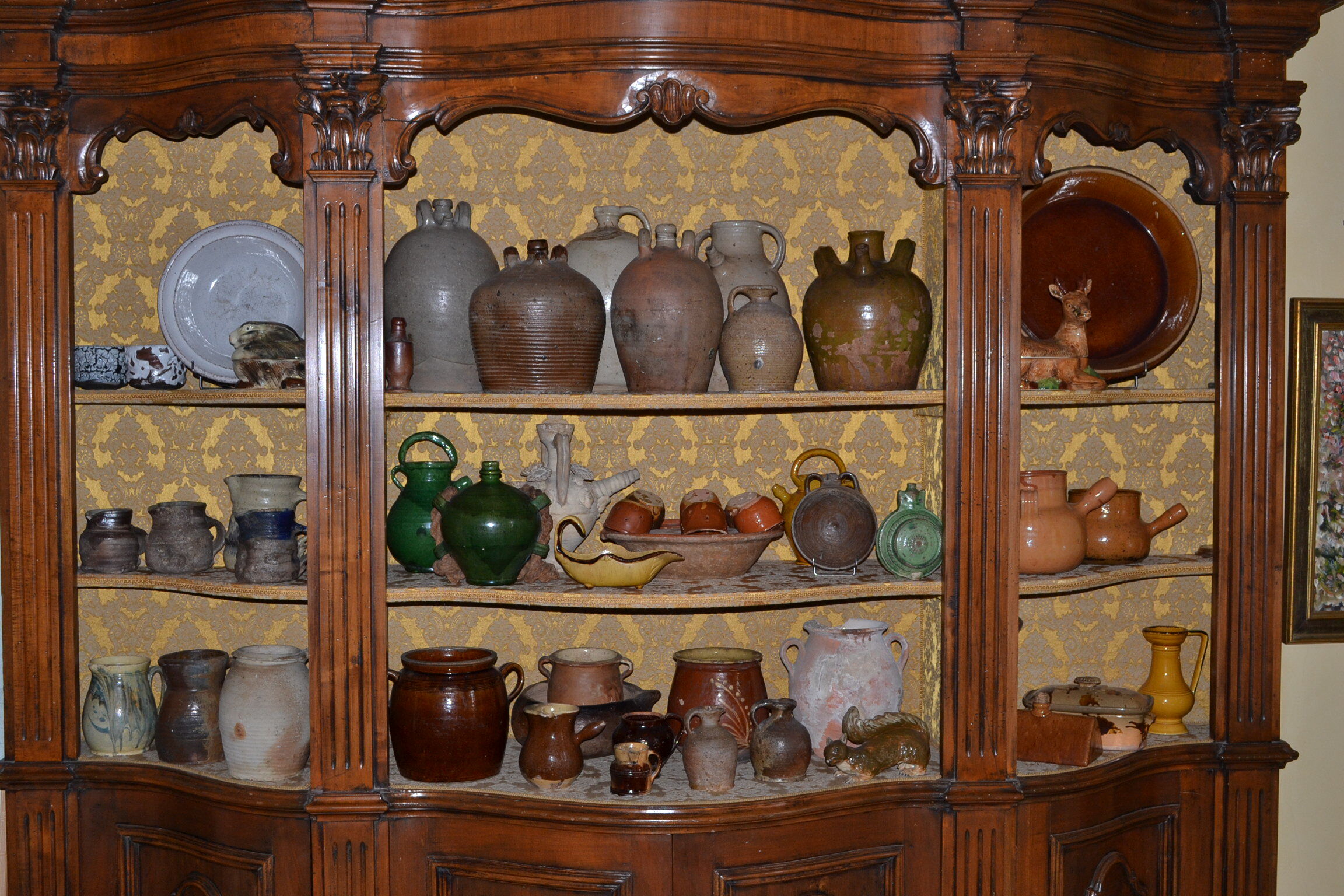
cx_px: 672
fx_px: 1456
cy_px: 448
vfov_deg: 34.2
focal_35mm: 39
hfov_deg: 49.6
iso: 500
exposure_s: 1/60
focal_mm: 26
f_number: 8
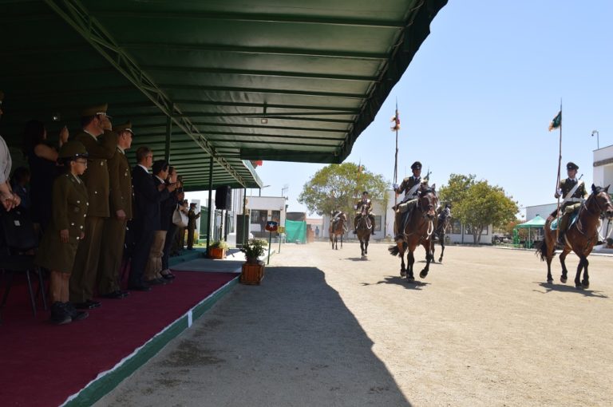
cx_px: 306
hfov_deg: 57.3
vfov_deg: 39.9
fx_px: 561
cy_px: 204
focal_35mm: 33
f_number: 5.6
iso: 100
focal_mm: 22
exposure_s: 1/200
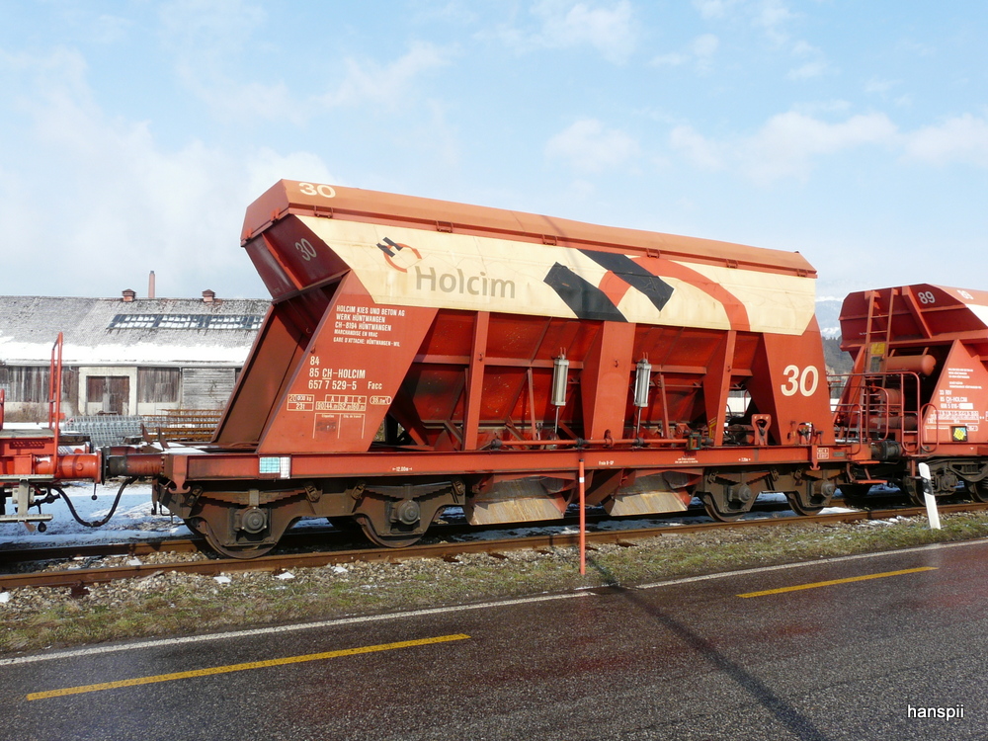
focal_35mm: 29
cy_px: 370
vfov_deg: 48.2
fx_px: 828
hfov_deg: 61.7
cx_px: 494
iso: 100
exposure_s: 1/400
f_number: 5.6
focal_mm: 4.8
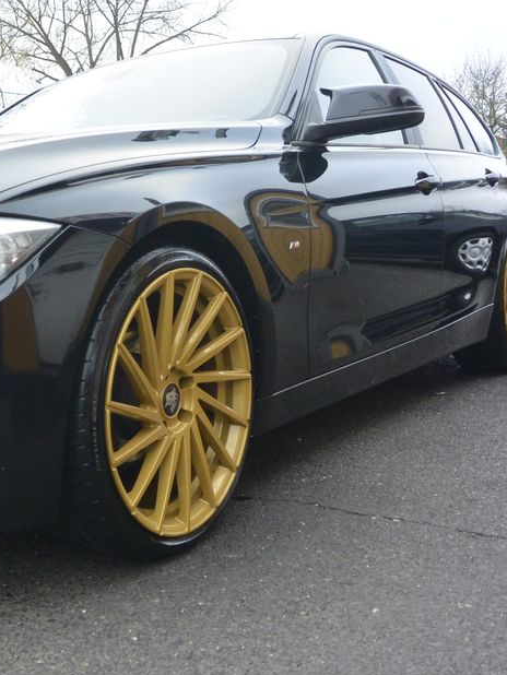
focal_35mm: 43
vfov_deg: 43.8
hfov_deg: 31.7
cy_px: 328
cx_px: 35
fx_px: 839
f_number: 3.5
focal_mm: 10
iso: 400
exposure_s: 1/100
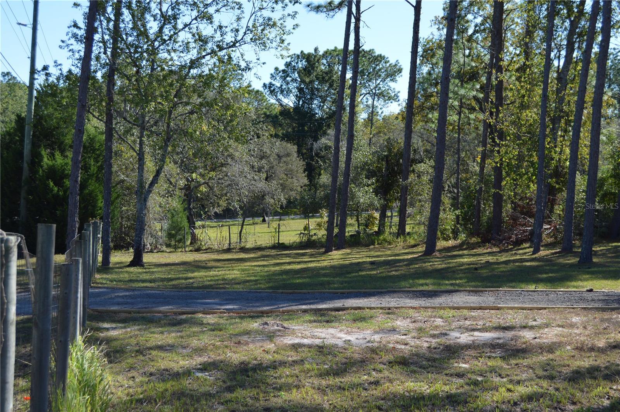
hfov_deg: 35.1
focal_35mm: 57
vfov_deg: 23.7
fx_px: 981
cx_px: 310
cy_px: 206
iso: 100
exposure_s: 1/200
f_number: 7.1
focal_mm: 38
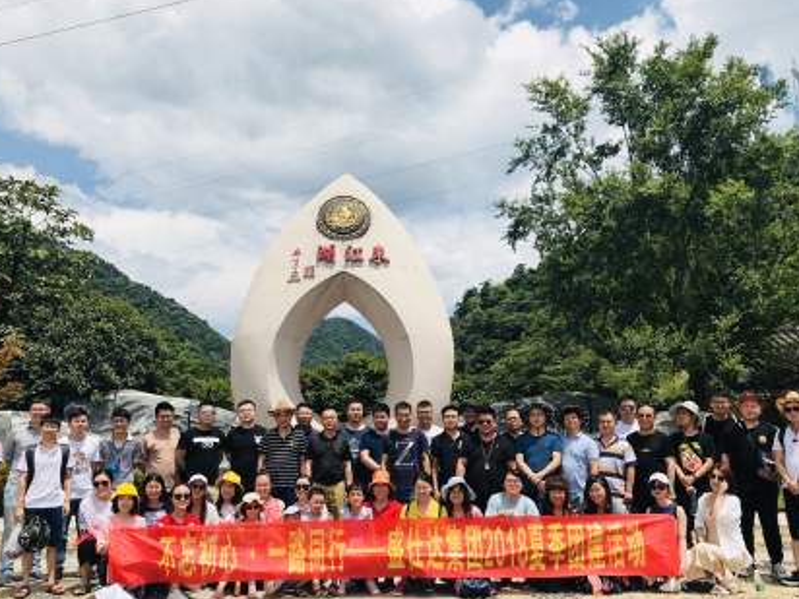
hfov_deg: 54.0
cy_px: 319
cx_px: 394
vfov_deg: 41.8
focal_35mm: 34
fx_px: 785
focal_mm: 3.99
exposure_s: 1/3546
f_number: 1.8
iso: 20
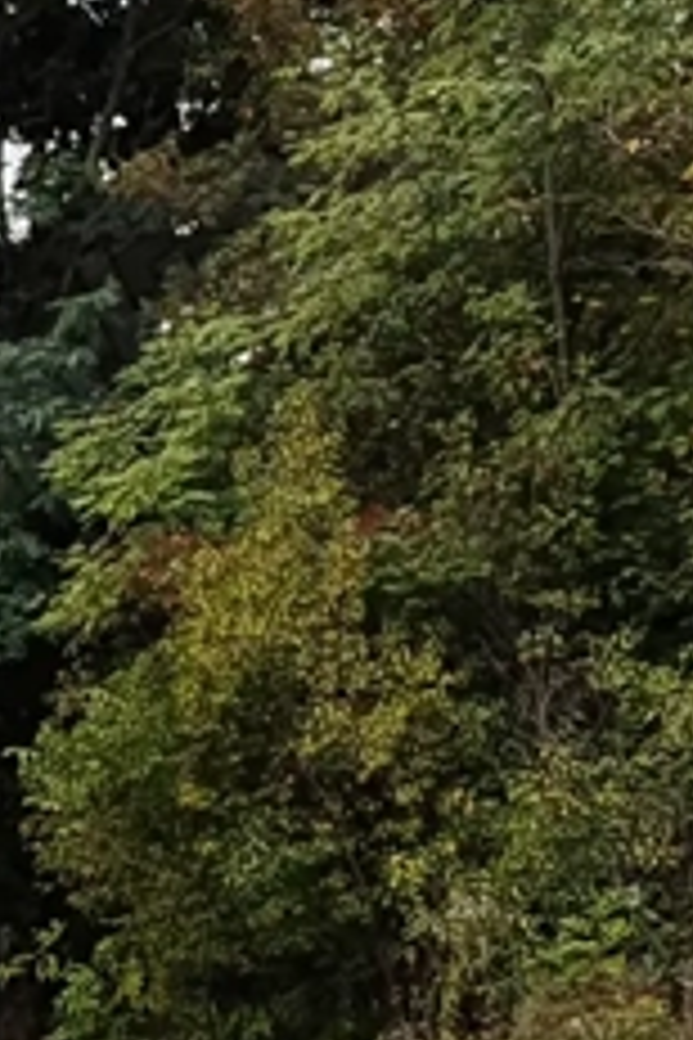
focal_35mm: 150
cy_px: 1684
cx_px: -1372
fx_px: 4331
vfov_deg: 12.8
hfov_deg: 7.9
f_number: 1.89
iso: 50
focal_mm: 5.95
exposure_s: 1/175
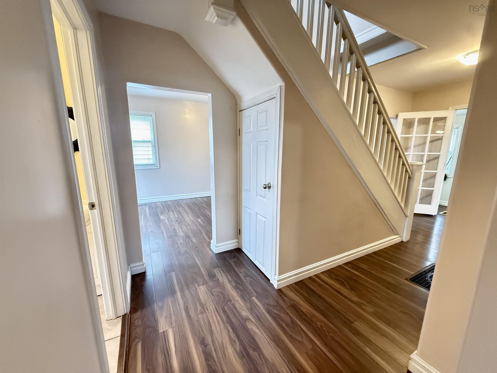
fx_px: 201
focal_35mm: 14
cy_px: 186
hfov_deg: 102.1
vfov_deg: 85.7
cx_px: 248
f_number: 2.2
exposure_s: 1/60
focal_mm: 2.22
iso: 800
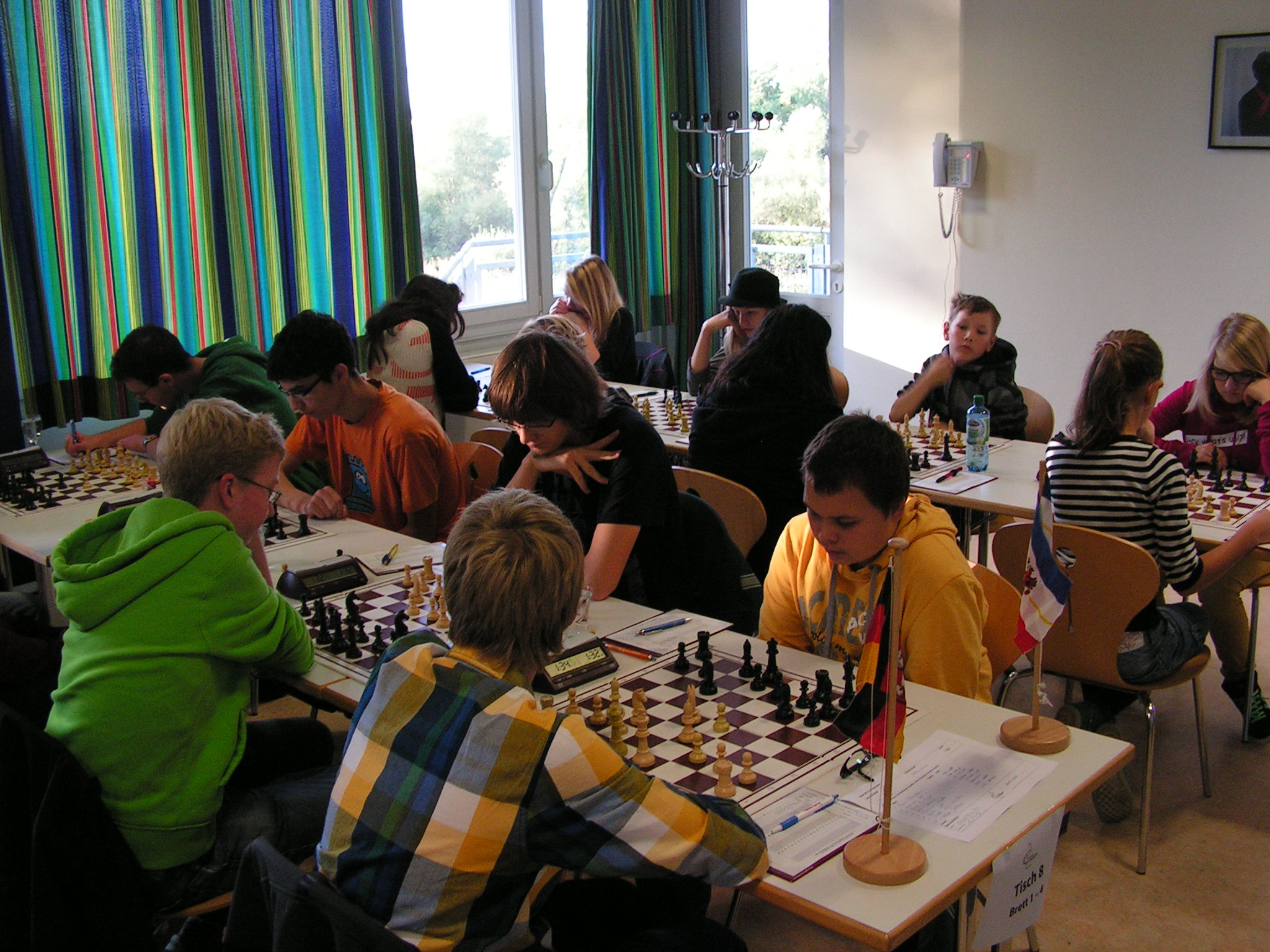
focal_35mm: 36
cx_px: 635
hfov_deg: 51.4
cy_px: 476
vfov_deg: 39.7
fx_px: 1321
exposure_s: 1/40
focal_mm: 6
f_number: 3.2
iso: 125
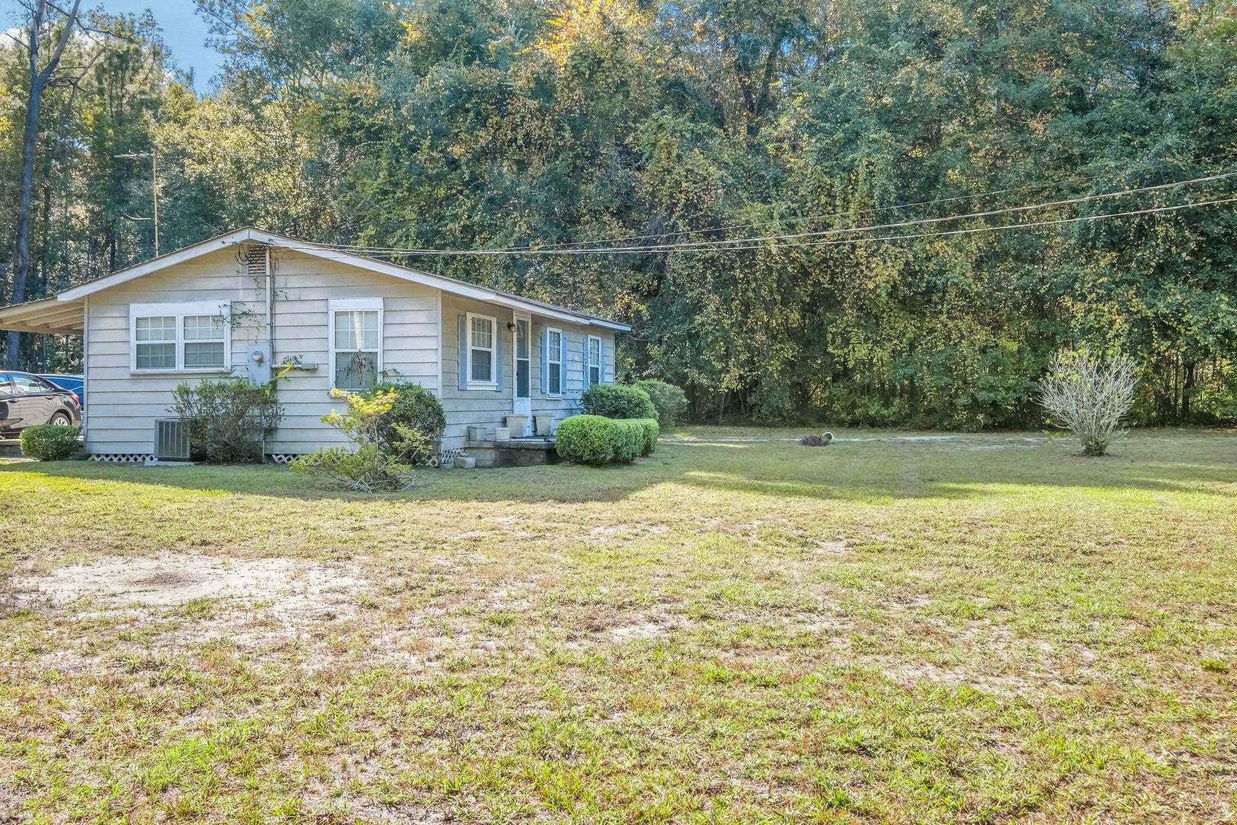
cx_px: 618
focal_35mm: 36
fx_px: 1237
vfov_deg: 36.9
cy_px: 412
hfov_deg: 53.1
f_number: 8
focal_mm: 24
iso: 250
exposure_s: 1/500
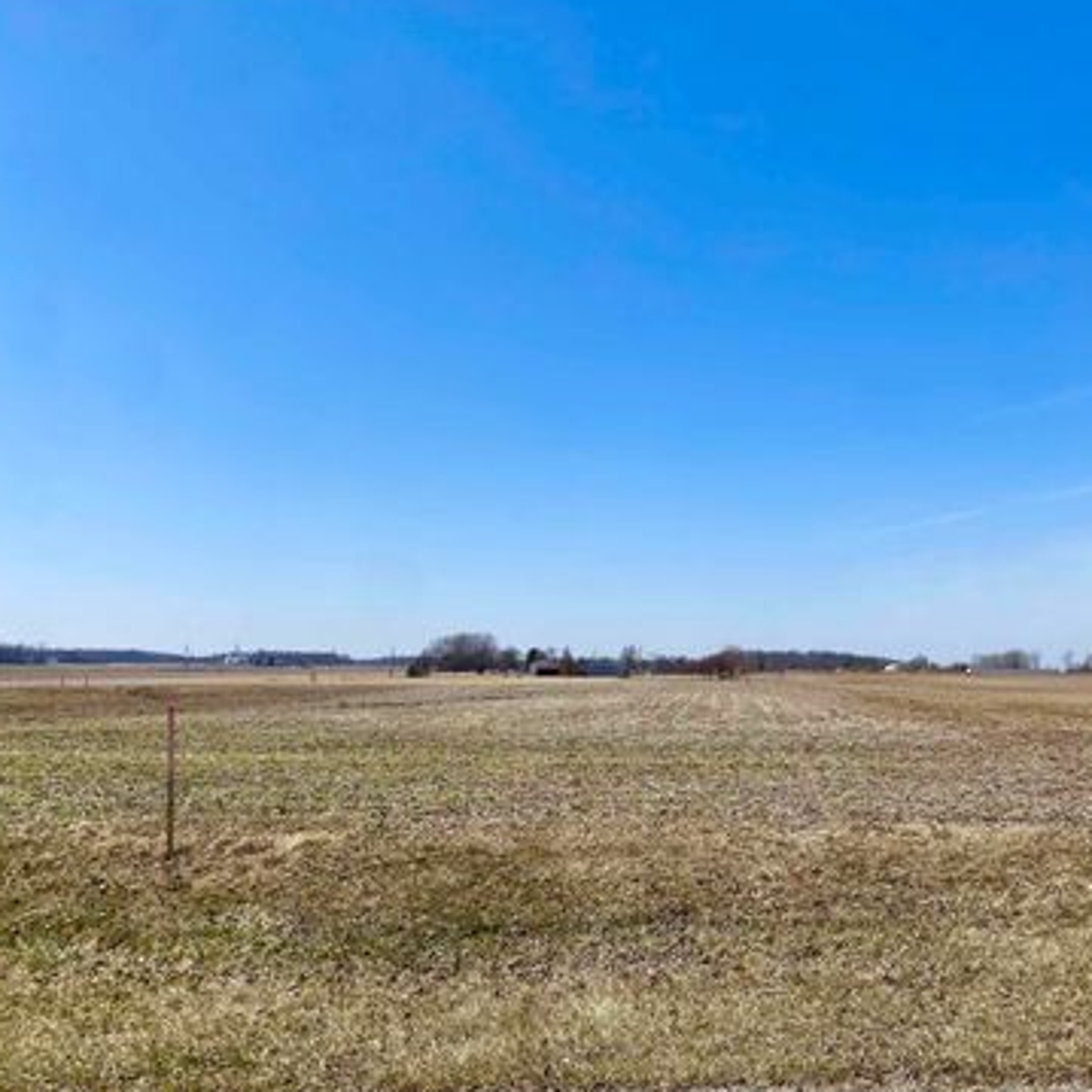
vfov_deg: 51.1
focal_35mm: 32
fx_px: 1142
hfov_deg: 50.3
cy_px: 534
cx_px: 721
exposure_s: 1/3984
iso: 32
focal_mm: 4.25
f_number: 1.8
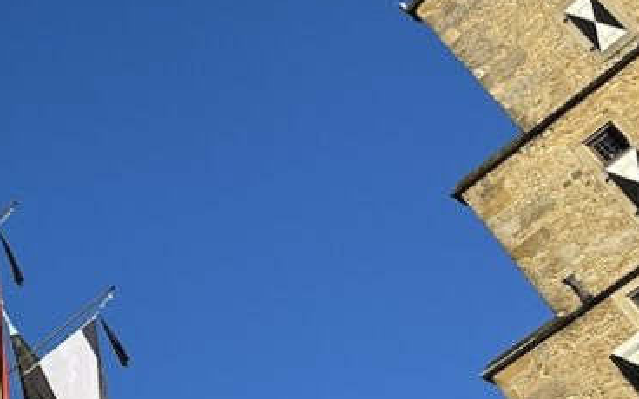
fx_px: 1411
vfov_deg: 16.0
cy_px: 338
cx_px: -280
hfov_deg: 21.9
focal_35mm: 81
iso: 80
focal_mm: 6.86
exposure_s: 1/3861
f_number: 1.78
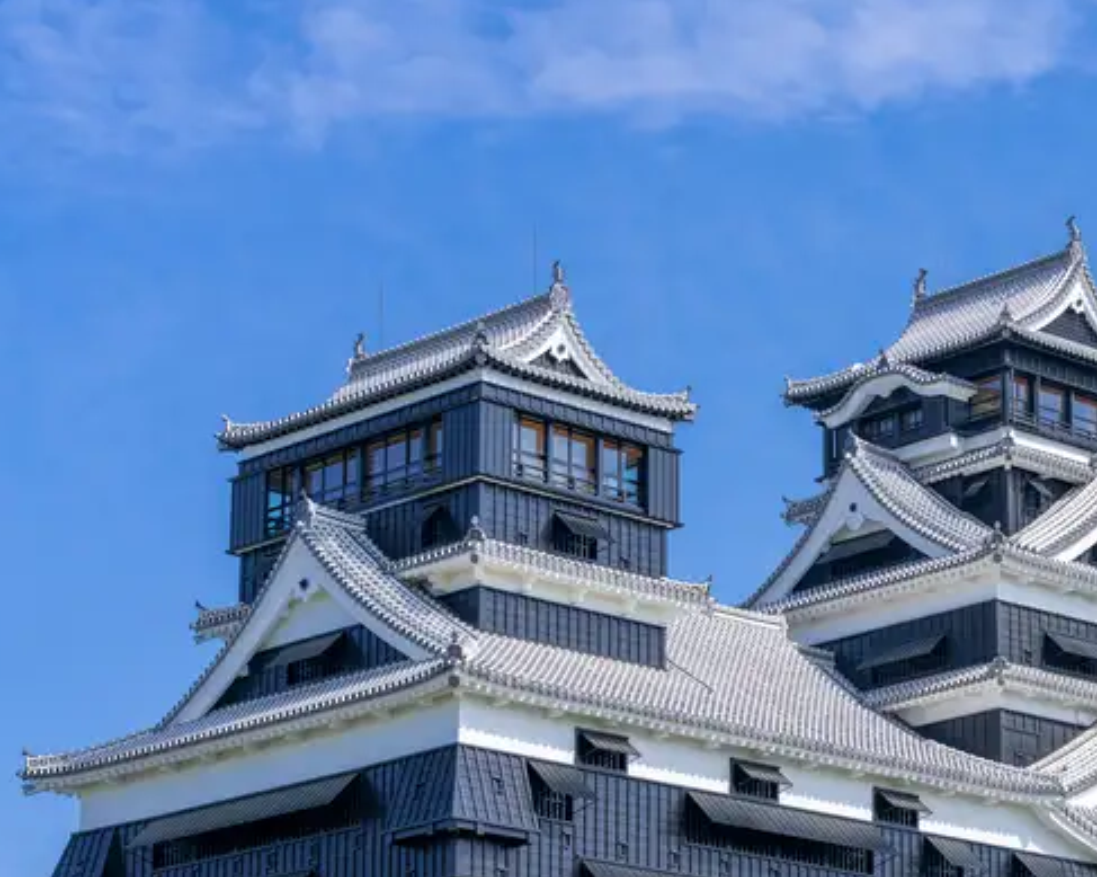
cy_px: 562
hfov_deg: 17.7
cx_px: 793
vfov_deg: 14.2
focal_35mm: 108
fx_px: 3504
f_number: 5.6
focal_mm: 70
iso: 100
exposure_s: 1/640
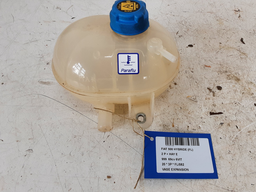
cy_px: 92
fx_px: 237
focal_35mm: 32
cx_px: 150
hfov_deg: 56.5
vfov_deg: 44.2
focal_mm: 2.91
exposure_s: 1/100
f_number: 1.9
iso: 64
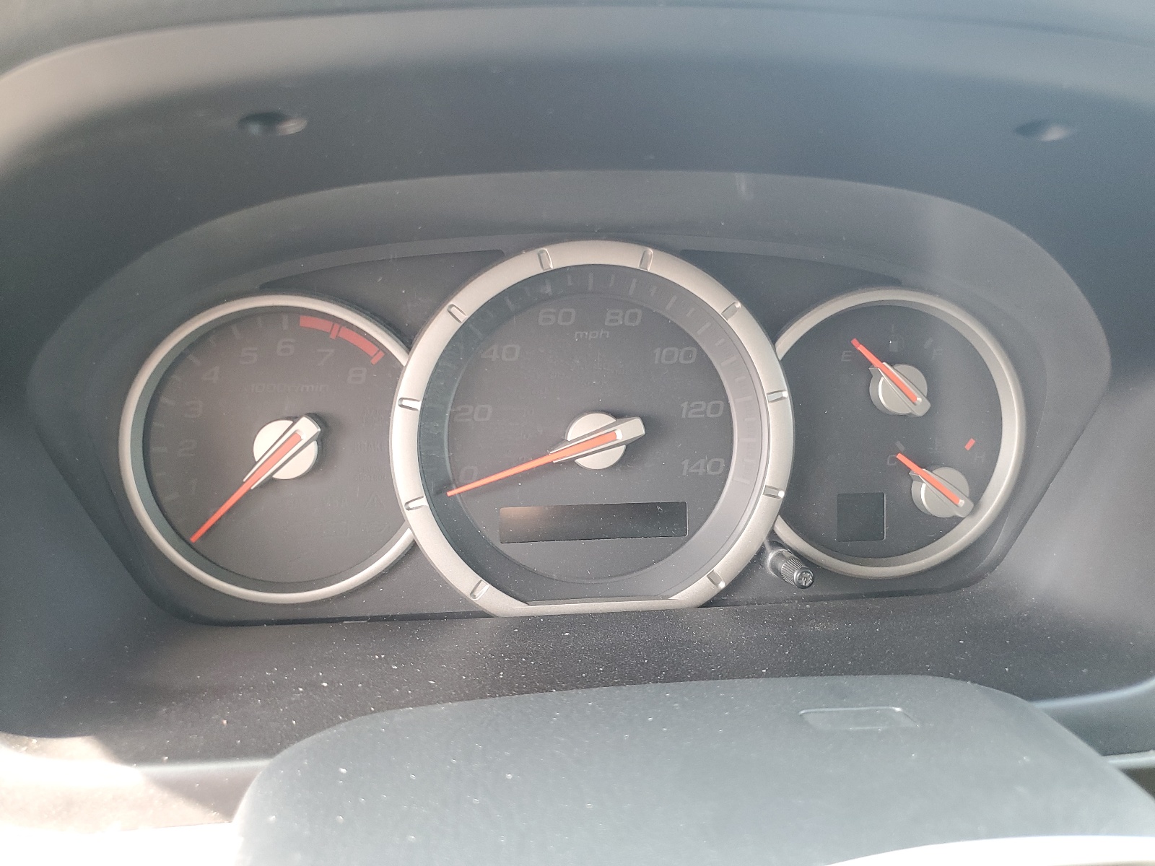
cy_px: 433
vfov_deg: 53.1
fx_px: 868
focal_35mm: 26
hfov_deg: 67.3
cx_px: 578
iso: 97
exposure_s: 1/60.2
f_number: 1.5
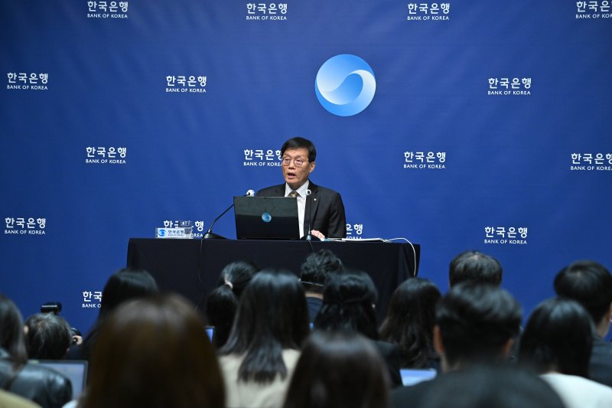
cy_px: 204
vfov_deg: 7.8
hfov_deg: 11.7
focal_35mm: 175
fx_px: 2974
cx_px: 306
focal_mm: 175
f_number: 8
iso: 3200
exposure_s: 1/250
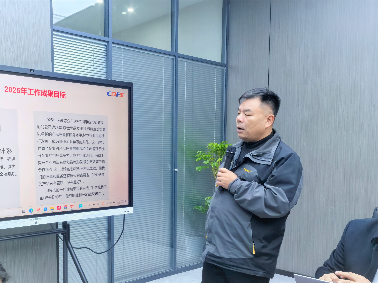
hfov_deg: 65.3
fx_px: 295
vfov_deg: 51.4
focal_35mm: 27
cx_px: 189
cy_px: 142
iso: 160
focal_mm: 5.75
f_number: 4
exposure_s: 1/100
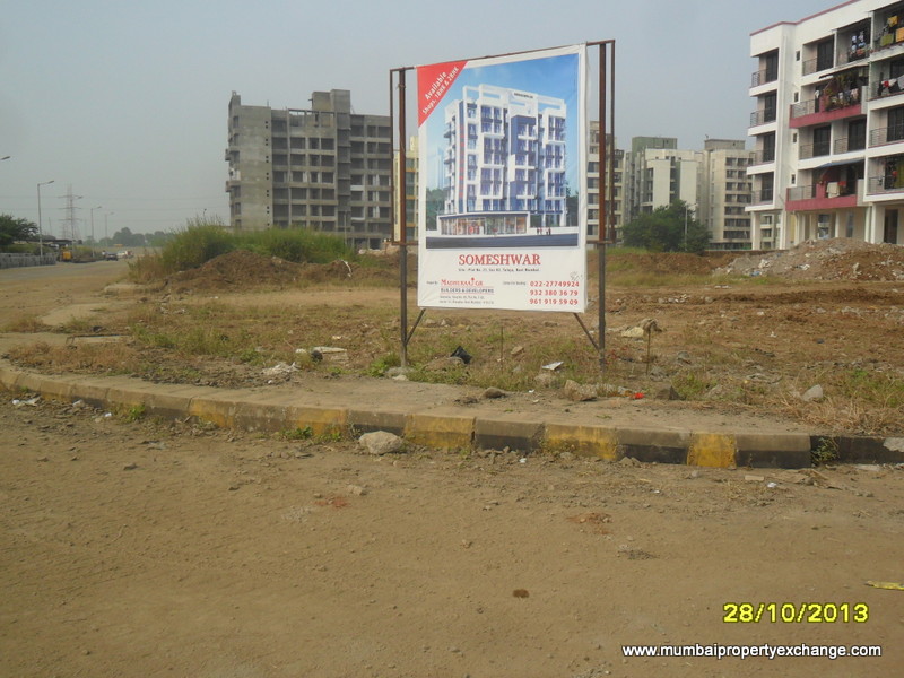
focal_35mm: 32
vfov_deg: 44.2
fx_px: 836
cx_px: 452
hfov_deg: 56.8
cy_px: 339
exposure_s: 1/1000
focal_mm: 5.7
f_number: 3.7
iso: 100
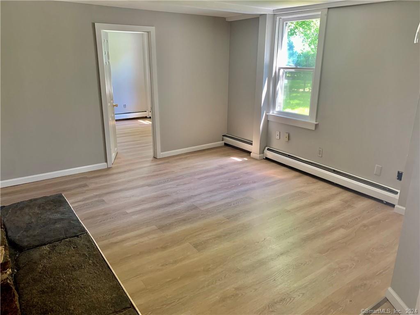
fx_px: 315
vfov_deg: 53.1
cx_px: 210
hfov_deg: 67.3
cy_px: 158
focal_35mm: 26
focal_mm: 4.25
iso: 125
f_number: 1.8
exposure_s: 1/60
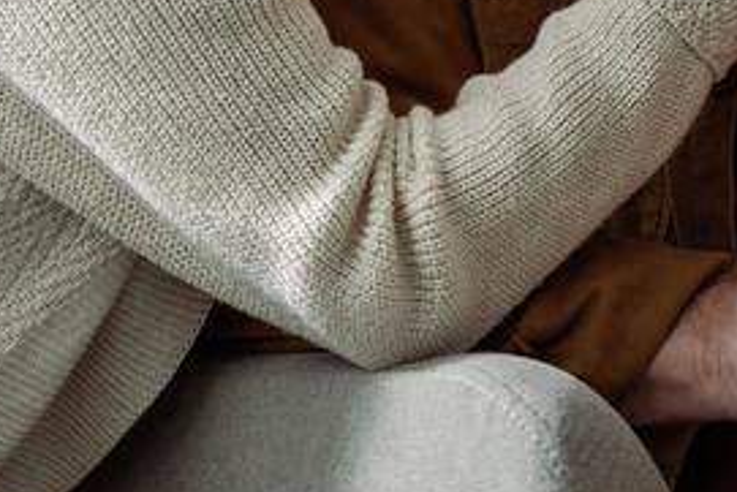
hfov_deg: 4.8
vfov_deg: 3.2
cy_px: -265
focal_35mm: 428
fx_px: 8766
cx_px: 1100
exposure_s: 1/200
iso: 100
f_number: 2.8
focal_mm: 116
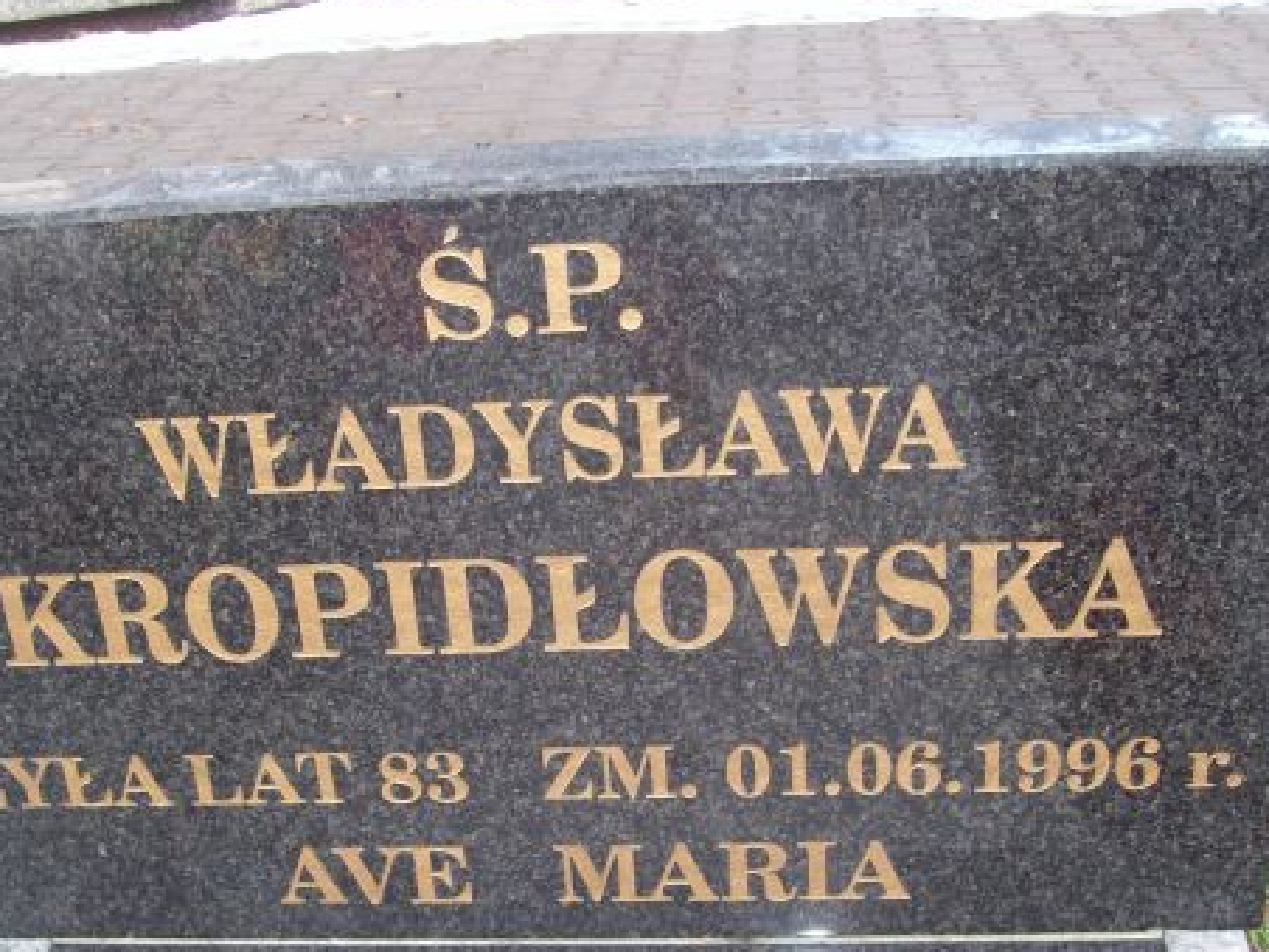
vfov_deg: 28.4
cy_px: 637
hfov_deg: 37.5
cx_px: 573
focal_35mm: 51
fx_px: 1870
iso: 80
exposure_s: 1/64
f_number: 2.7
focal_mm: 6
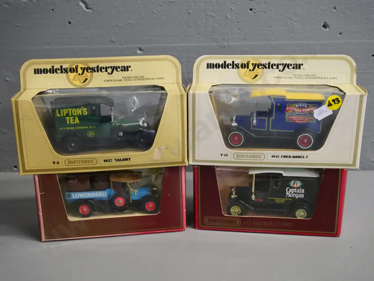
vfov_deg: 36.0
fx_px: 432
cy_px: 140
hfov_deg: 46.8
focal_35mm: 40
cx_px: 187
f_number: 5.6
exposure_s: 1/125
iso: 3200
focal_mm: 20
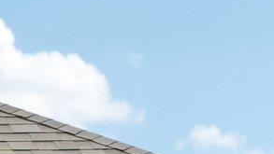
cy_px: 481
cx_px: -554
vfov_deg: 4.4
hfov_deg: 7.2
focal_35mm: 264
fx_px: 1919
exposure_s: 1/1000
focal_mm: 24
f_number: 8
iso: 400
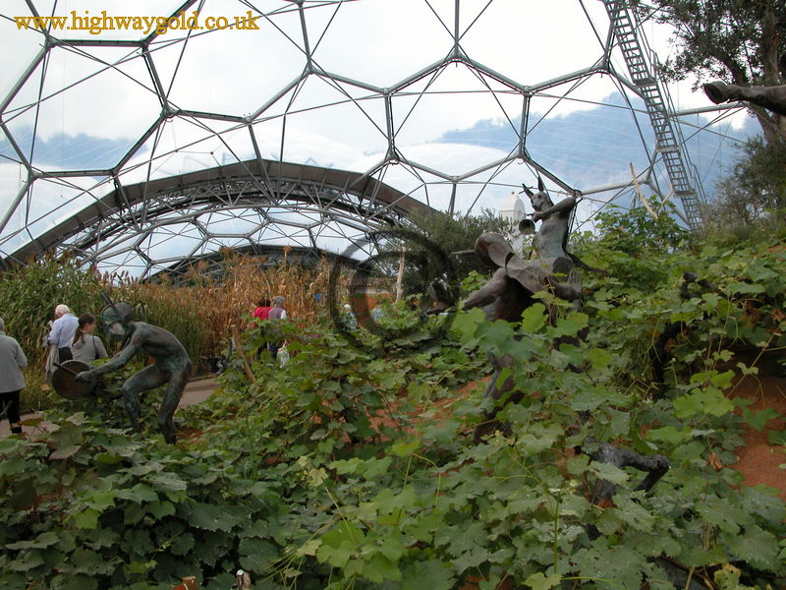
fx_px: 795
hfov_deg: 52.6
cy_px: 295
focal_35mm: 35
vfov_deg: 40.7
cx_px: 393
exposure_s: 1/157
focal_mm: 8.9
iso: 100
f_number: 5
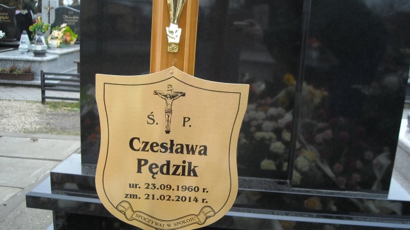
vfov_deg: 30.4
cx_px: 204
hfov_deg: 51.6
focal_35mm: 39
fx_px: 424
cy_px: 136
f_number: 2.8
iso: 124
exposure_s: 1/250
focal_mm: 5.7
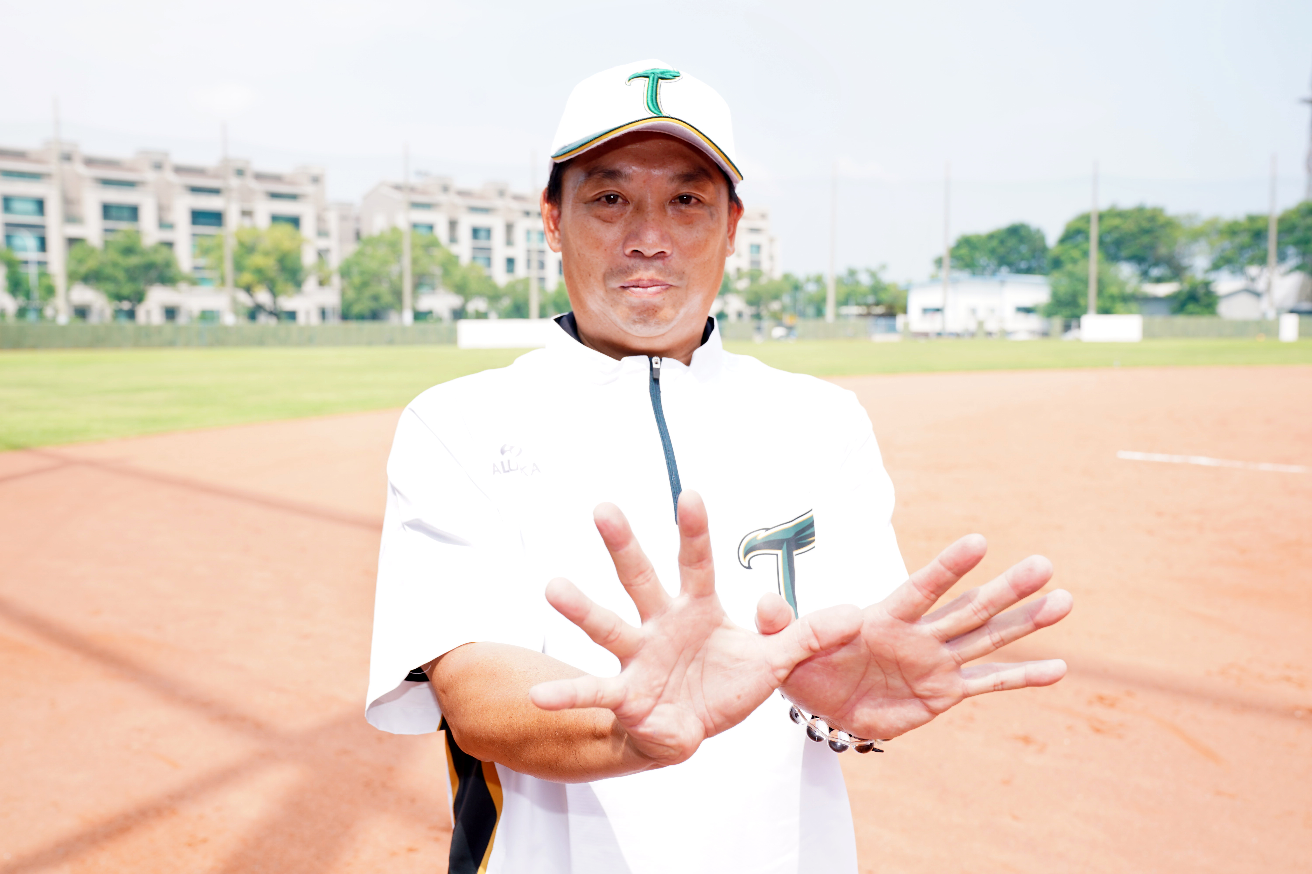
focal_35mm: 34
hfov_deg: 55.8
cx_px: 656
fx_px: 1239
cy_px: 437
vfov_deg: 38.9
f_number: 5.6
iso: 125
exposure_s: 1/250
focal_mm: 34
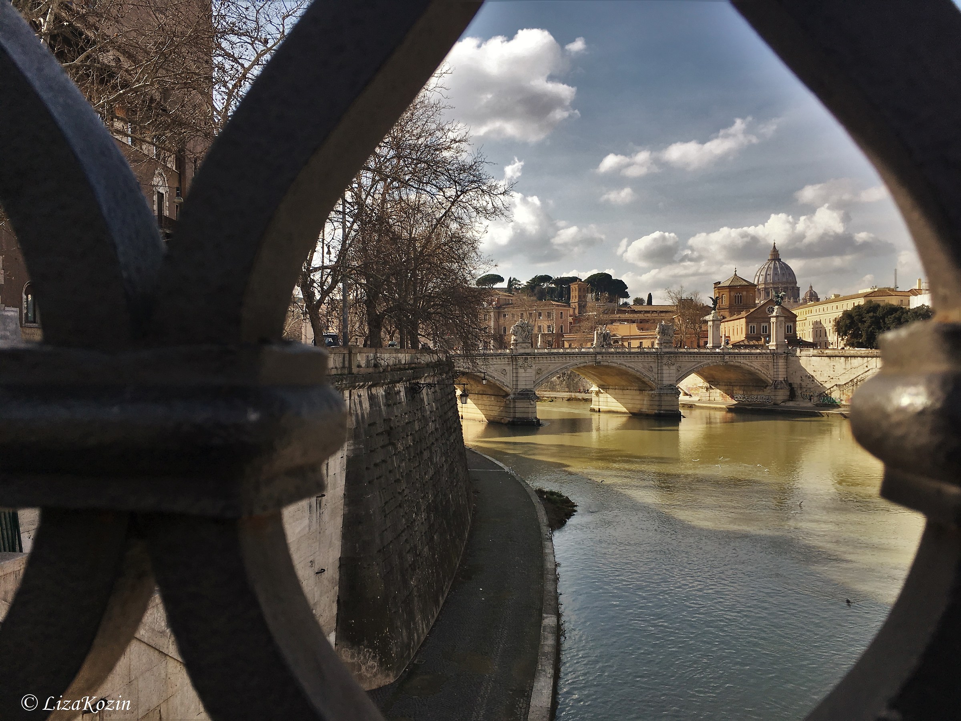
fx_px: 805
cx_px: 480
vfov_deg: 48.2
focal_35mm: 29
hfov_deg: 61.7
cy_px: 360
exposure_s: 1/1603
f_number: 2.2
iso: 25
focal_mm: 4.15
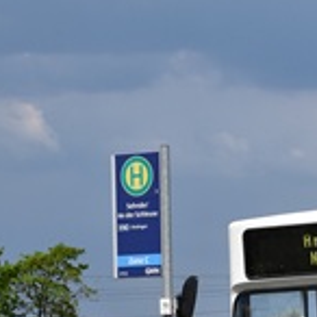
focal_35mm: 174
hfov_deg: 9.7
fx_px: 1803
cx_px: 495
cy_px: 331
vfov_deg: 10.0
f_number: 11
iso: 200
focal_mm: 40
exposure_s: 1/500
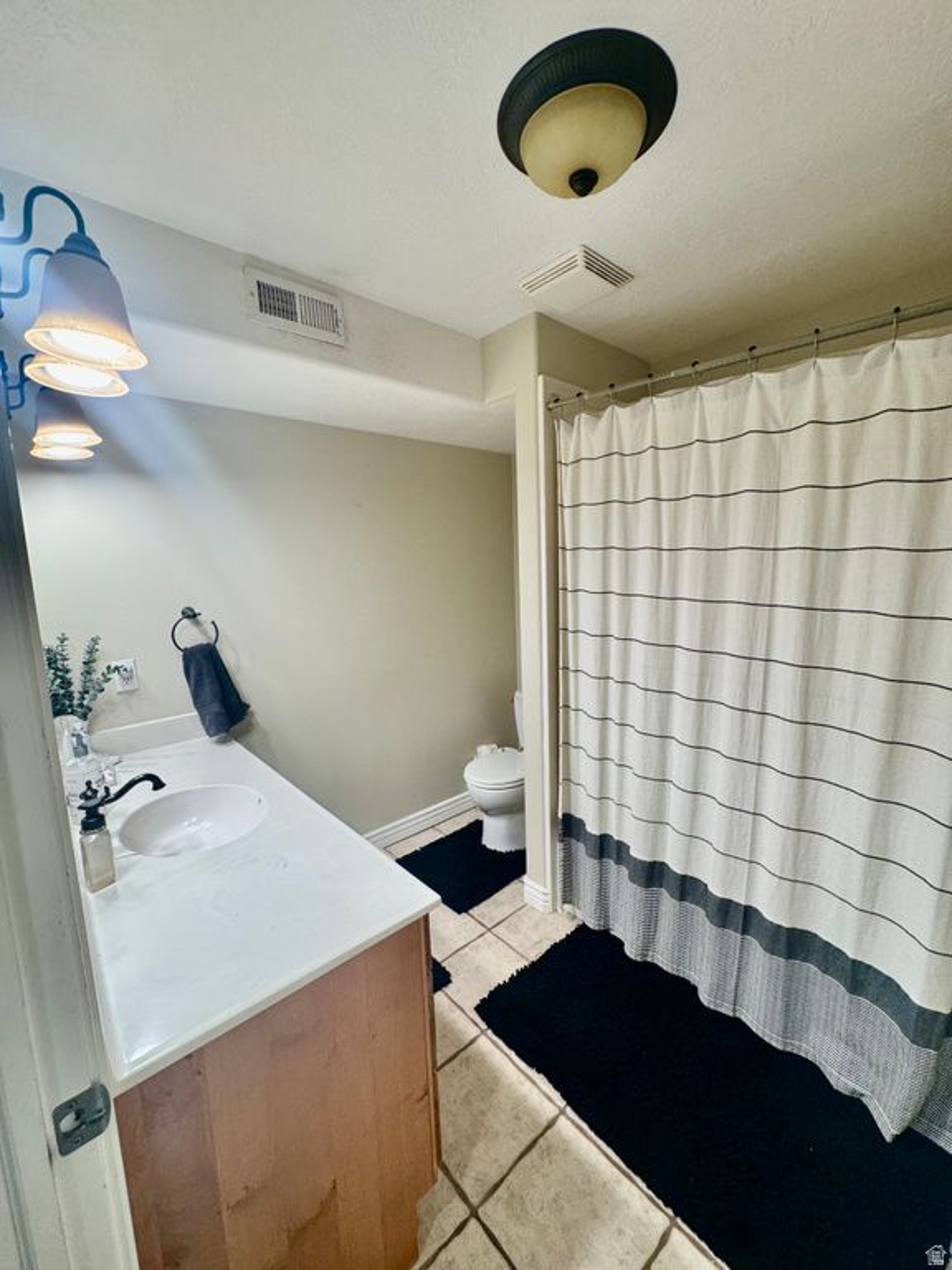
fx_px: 513
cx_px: 476
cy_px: 635
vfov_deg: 102.1
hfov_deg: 85.7
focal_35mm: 14
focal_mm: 2.22
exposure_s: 1/120
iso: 160
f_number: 2.2
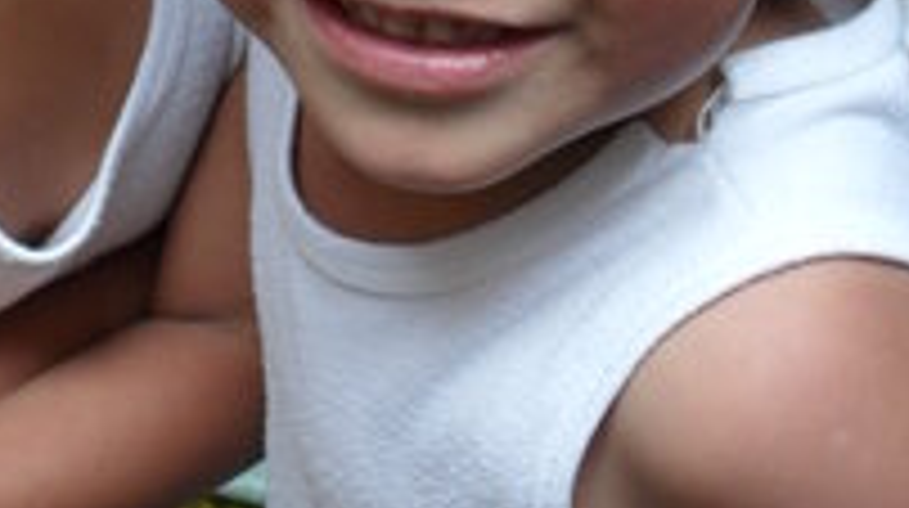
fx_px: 2624
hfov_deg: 19.5
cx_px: 180
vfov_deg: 10.9
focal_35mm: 109
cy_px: -103
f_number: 3.6
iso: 100
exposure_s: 1/45
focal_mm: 7.5
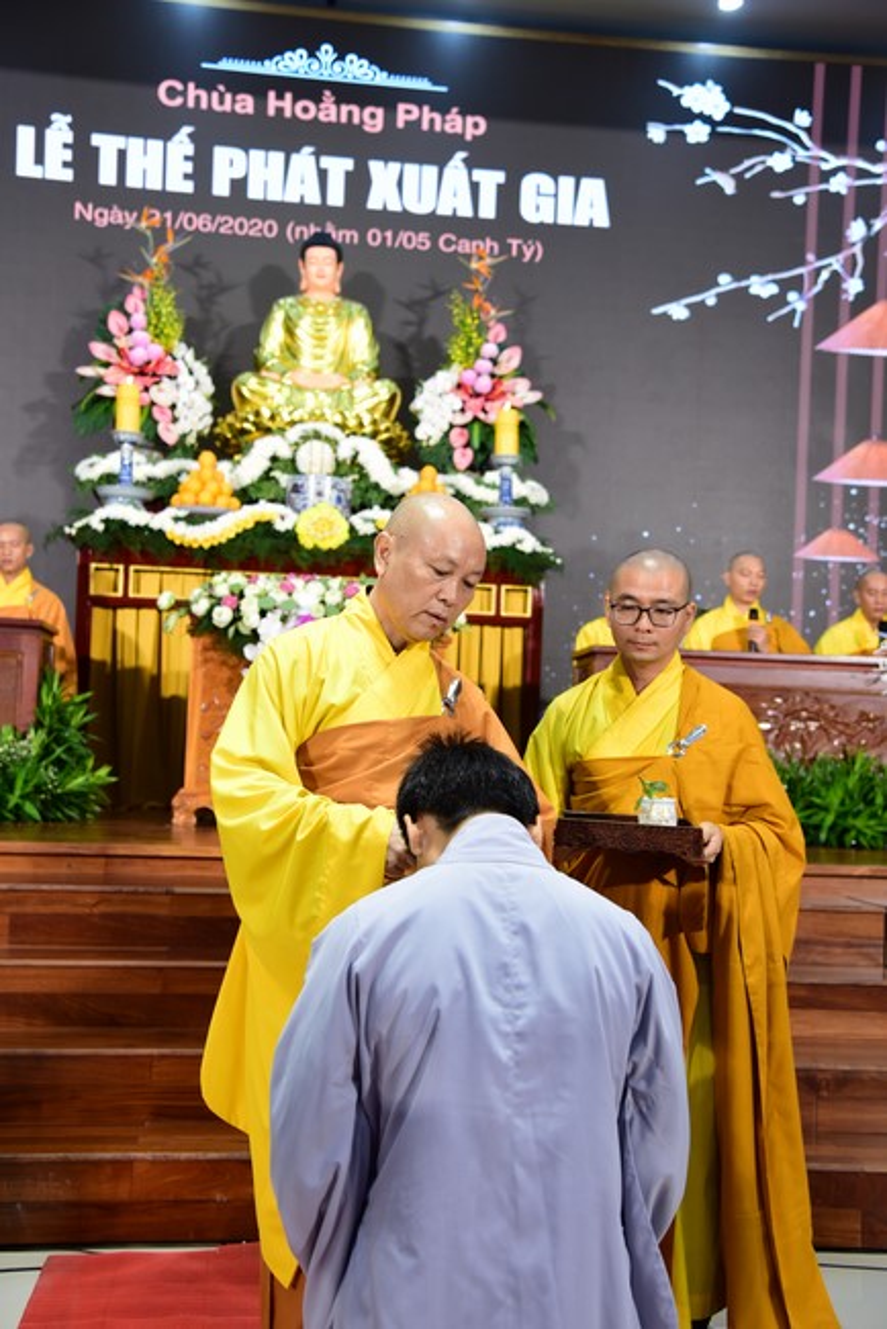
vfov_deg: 44.5
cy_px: 664
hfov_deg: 30.5
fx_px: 1624
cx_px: 444
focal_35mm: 44
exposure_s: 1/100
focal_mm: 44
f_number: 4.5
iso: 800
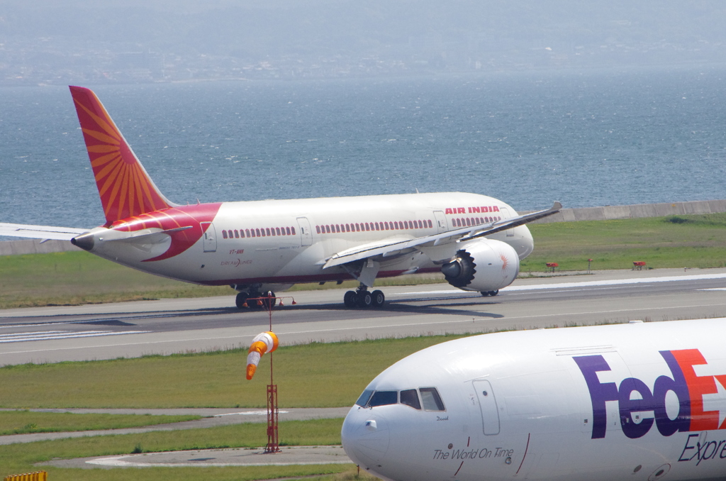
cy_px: 240
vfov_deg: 3.0
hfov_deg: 4.6
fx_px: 9055
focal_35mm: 450
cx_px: 363
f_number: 13
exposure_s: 1/2000
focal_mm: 300
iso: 1600
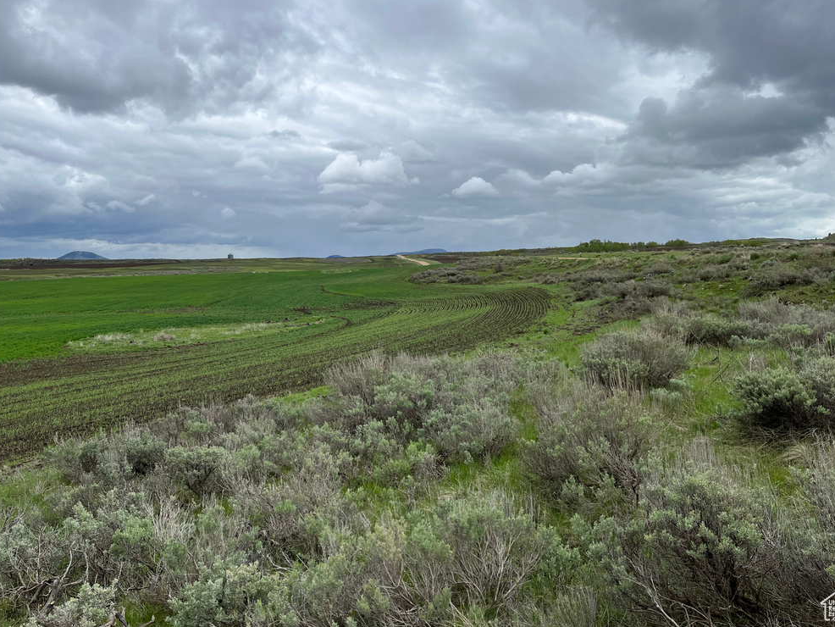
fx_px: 651
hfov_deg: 65.3
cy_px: 303
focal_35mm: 27
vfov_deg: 51.4
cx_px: 424
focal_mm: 5.1
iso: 50
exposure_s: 1/3413
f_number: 1.6
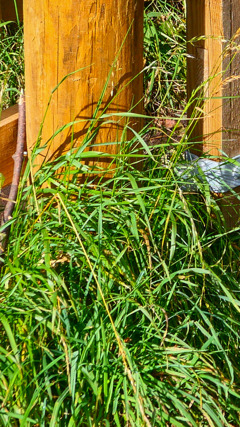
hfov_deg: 7.9
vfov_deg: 14.2
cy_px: -38
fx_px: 1674
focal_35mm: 148
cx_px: 425
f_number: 6.3
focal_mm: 19.1
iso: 200
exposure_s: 1/400
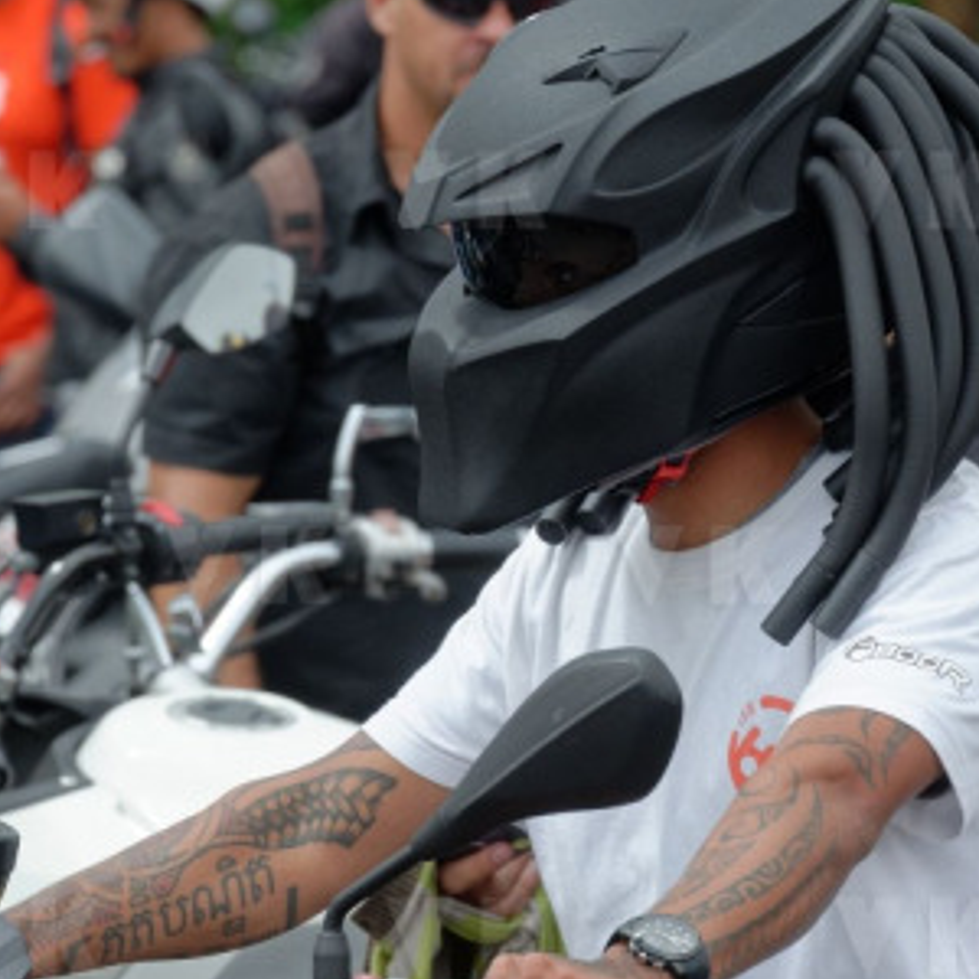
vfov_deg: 3.4
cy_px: 640
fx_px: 16255
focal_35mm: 508
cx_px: 465
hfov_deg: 3.4
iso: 200
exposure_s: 1/320
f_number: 8
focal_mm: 200
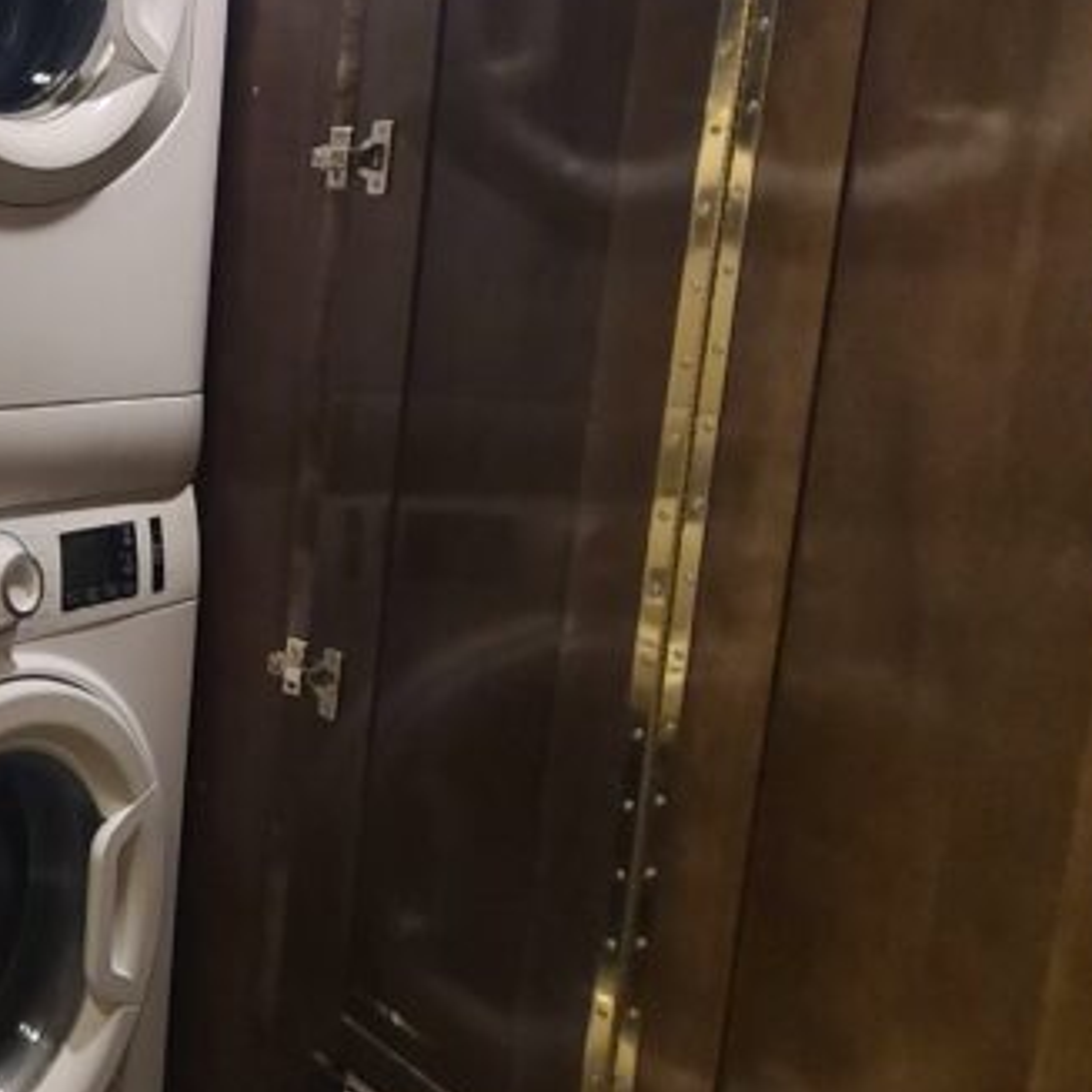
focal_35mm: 36
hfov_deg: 35.3
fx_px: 1285
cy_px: 434
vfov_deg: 45.8
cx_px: -247
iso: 500
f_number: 2.2
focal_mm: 2.2
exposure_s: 1/30
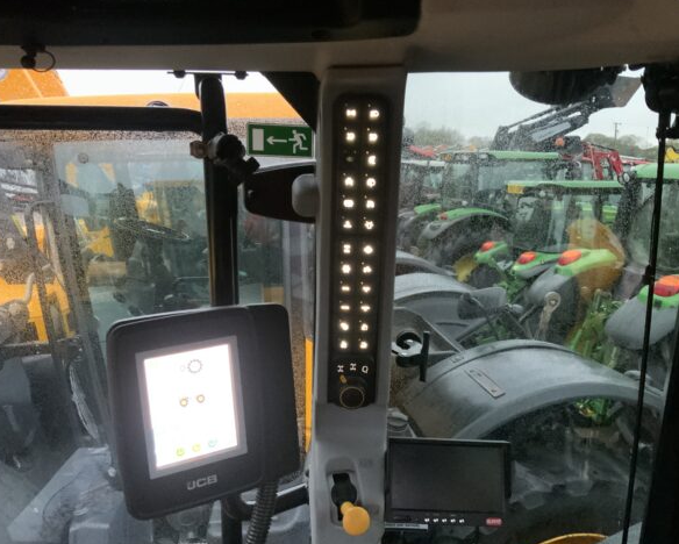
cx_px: 358
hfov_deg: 57.1
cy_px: 275
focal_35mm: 31
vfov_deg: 47.2
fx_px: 623
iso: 500
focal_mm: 3
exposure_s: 1/30
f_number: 1.8
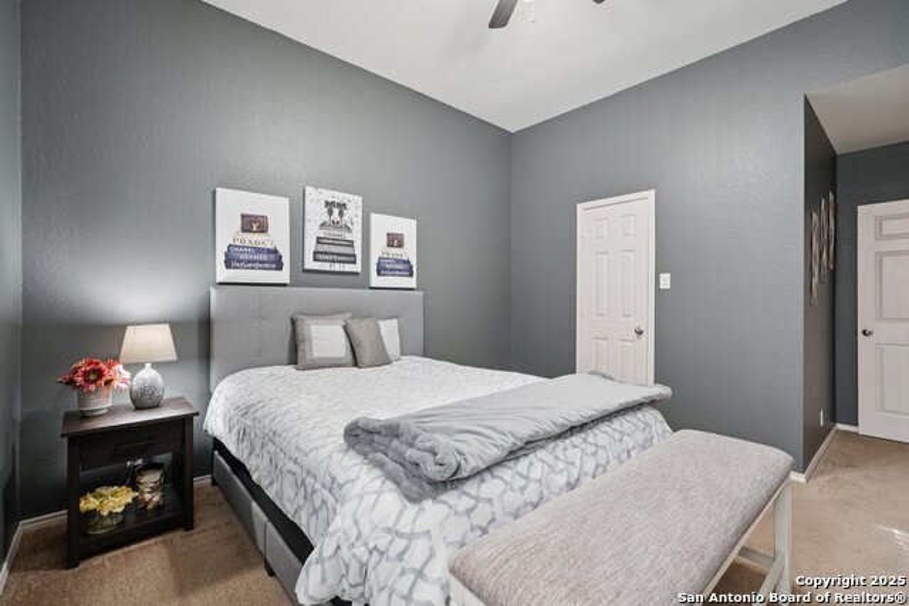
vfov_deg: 73.8
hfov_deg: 96.7
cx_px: 454
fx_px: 404
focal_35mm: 16
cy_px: 303
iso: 400
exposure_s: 1/6
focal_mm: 16
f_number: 8
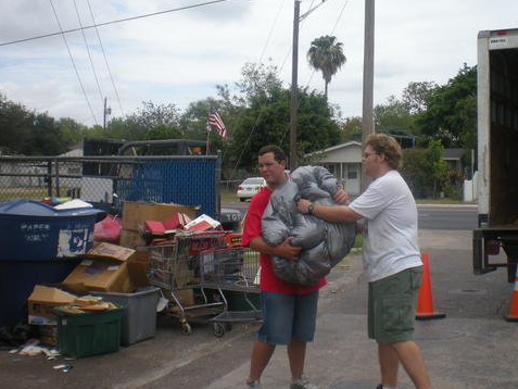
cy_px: 203
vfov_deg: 28.6
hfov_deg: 37.3
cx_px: 319
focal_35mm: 51
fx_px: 763
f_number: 4.6
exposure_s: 1/455
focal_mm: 6.3
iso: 64
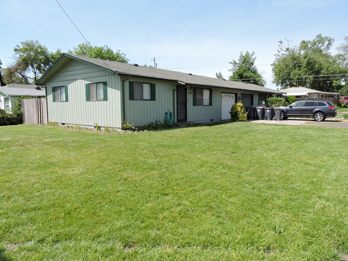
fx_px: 241
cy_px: 130
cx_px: 174
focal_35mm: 24
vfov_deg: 56.8
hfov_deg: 71.6
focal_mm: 4.3
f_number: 3.3
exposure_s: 1/800
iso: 100
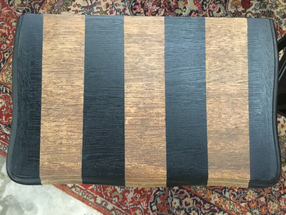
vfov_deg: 45.4
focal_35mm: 31
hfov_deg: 58.4
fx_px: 256
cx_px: 143
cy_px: 108
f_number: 2.4
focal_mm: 3.3
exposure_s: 1/17
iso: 320
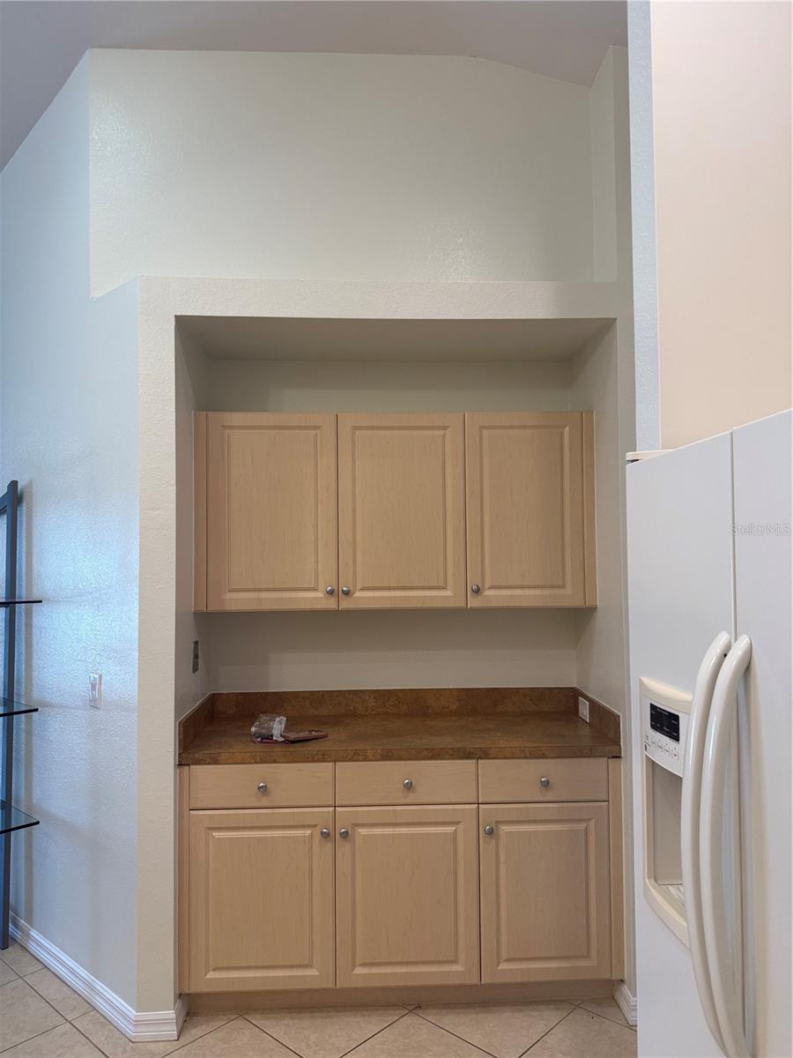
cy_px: 529
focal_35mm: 24
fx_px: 733
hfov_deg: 56.8
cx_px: 396
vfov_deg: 71.6
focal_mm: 6.76
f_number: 1.78
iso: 200
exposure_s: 1/120
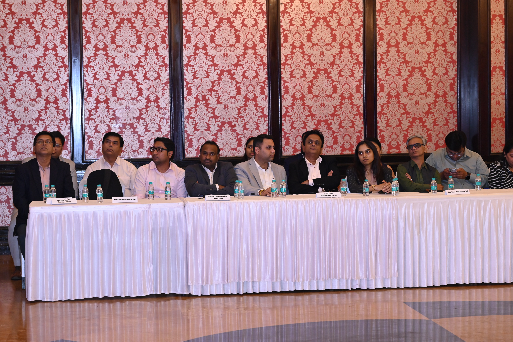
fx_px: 1098
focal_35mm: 77
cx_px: 256
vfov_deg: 17.7
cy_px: 171
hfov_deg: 26.3
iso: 2500
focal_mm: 77
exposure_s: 1/125
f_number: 5
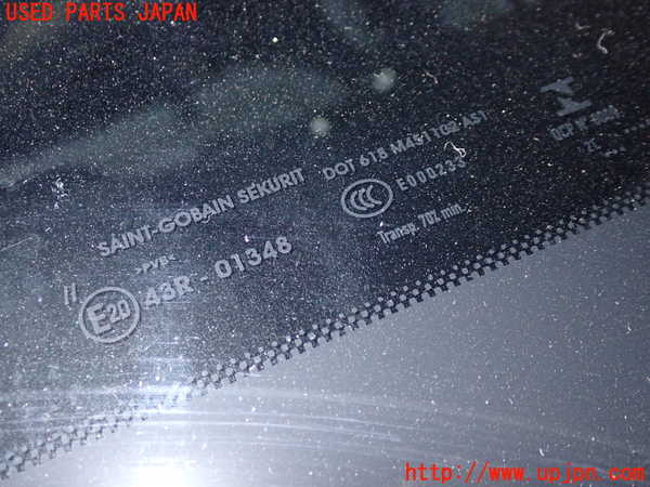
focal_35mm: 44
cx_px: 325
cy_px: 244
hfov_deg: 42.9
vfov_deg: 32.9
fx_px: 826
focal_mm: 7.84
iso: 800
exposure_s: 1/40
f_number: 9
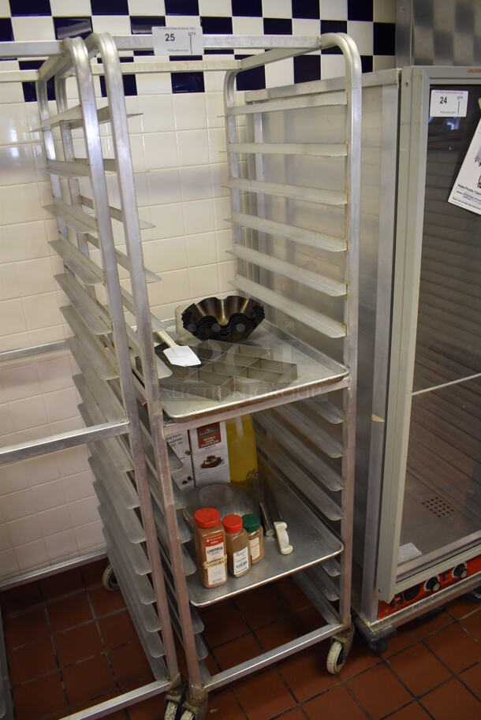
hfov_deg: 48.0
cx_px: 240
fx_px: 540
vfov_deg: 67.3
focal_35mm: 27
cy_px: 360
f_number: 3.5
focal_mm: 18
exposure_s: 1/125
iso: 1800
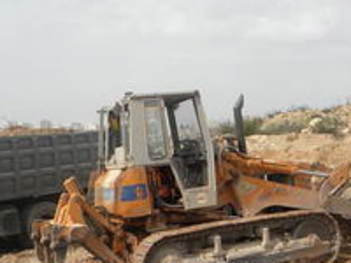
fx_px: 568
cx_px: 207
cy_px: 216
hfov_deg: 34.3
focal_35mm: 56
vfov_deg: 25.6
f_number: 7
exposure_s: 1/322
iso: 80
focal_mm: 5
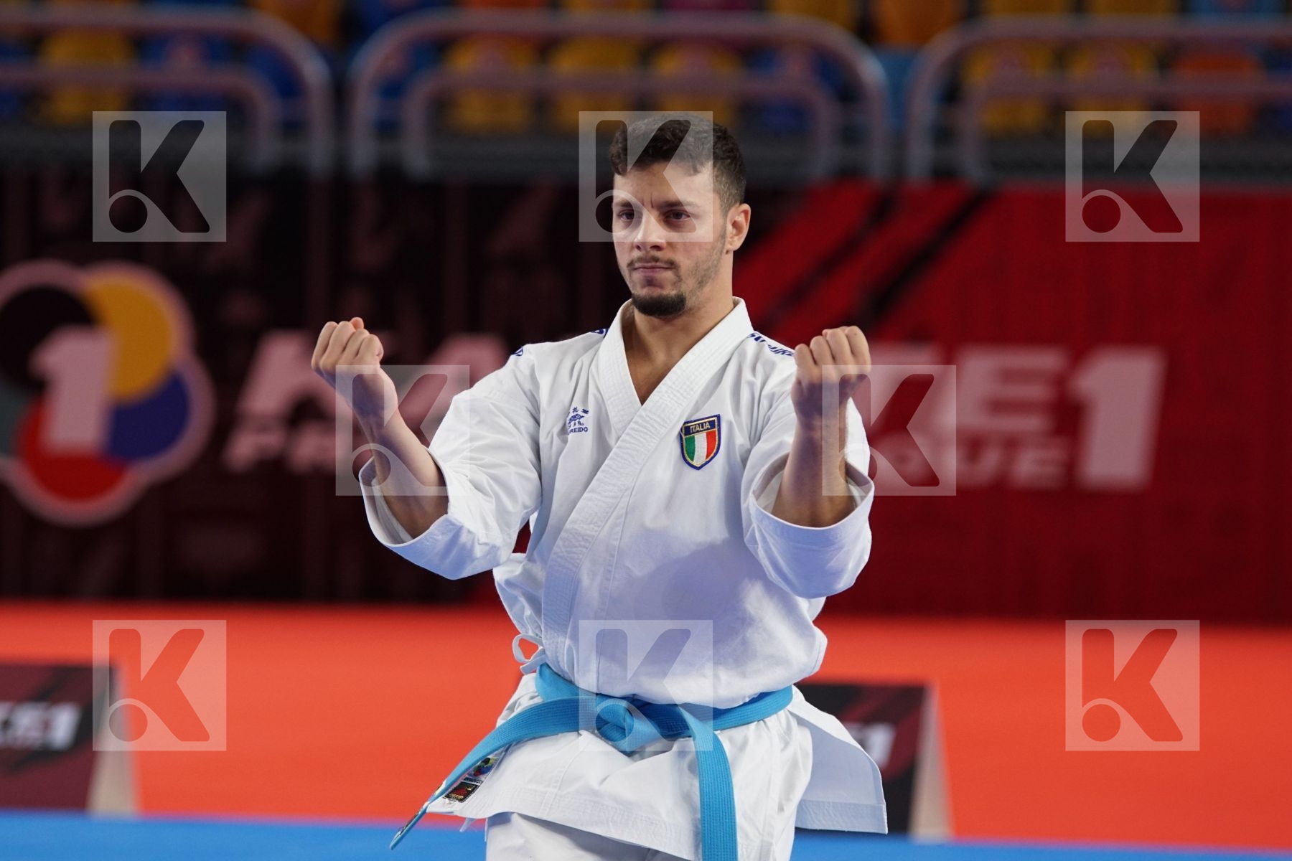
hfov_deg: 8.6
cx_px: 646
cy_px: 430
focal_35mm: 240
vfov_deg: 5.7
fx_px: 8613
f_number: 3.2
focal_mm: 160
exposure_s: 1/400
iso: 640
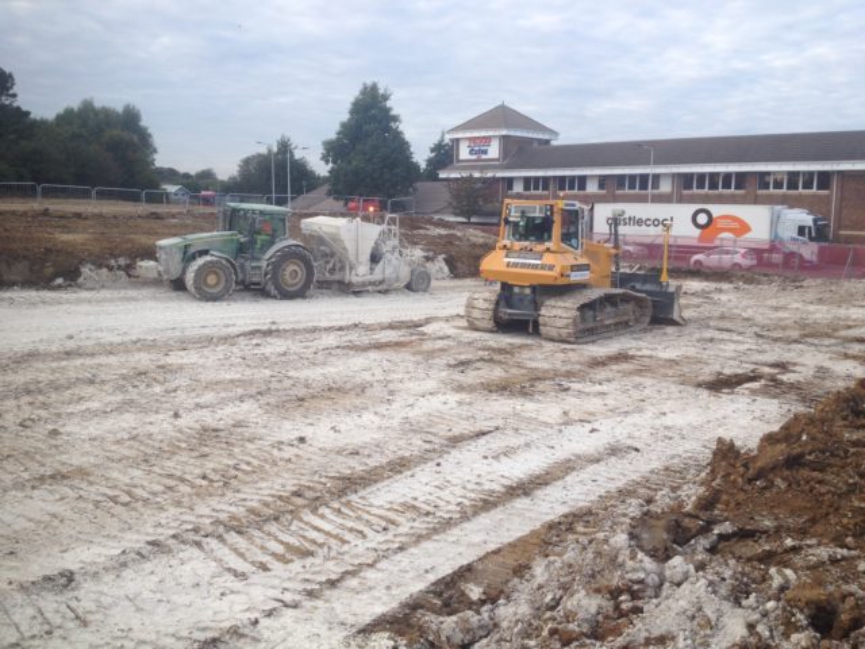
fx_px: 875
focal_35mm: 35
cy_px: 324
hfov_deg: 52.6
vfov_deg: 40.7
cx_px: 432
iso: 50
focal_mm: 4.28
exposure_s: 1/280
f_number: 2.4
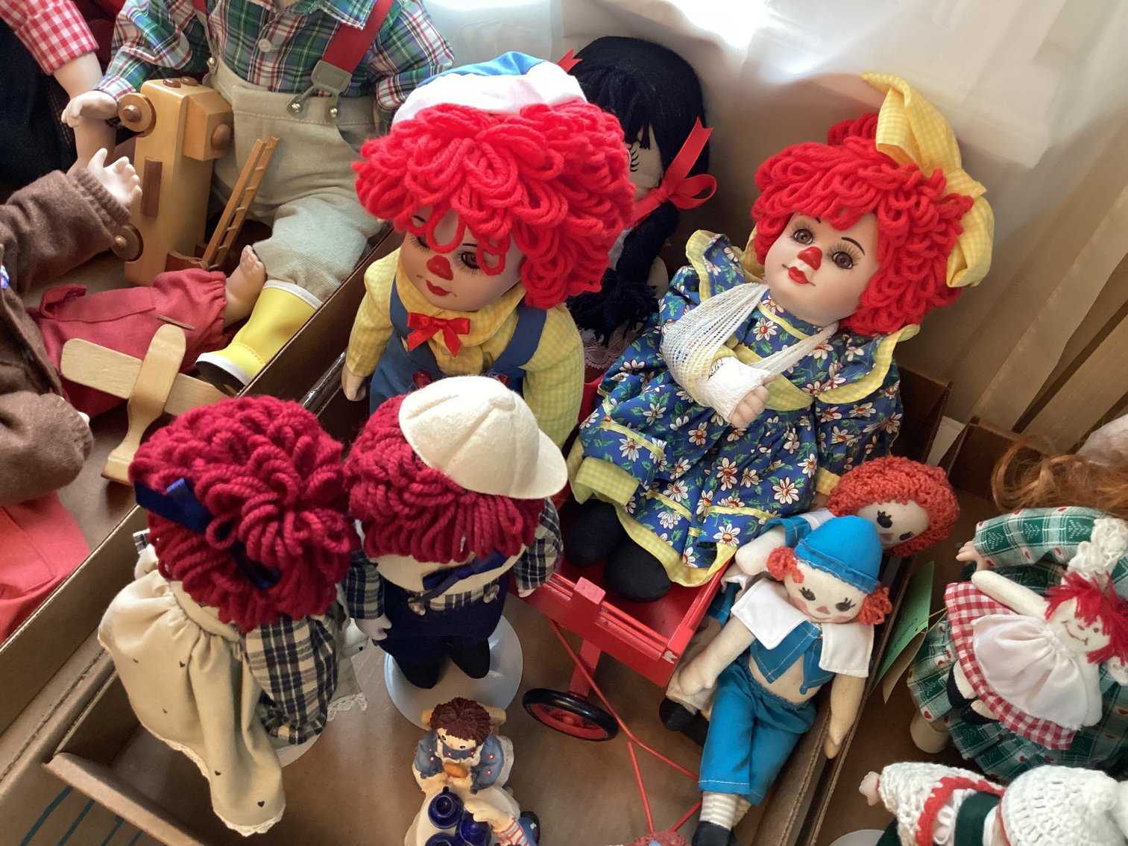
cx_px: 564
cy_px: 423
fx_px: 1010
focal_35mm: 31
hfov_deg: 58.3
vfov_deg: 45.4
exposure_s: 1/33
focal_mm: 3.3
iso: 250
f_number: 2.4
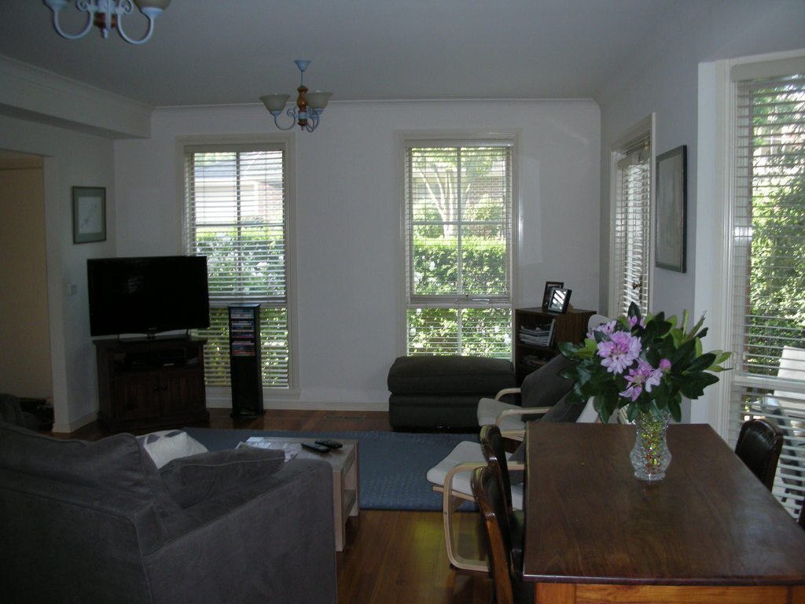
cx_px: 402
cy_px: 302
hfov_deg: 52.6
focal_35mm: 35
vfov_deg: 40.7
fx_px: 814
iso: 122
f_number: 2.8
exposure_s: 1/60
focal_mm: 5.8
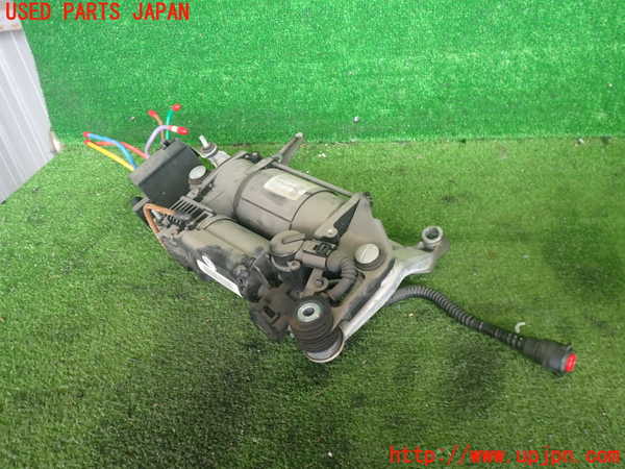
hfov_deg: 60.0
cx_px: 312
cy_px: 234
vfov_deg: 46.8
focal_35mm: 30
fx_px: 542
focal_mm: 5.4
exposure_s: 1/50
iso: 200
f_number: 2.3
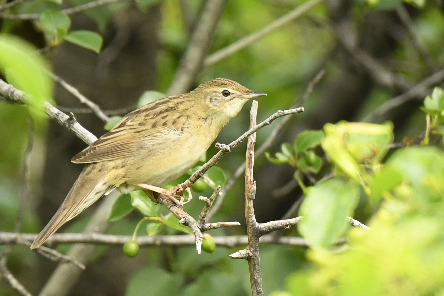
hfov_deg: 3.4
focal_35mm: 600
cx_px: 222
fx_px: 7399
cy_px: 148
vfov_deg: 2.3
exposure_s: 1/200
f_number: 7.1
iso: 500
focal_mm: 600
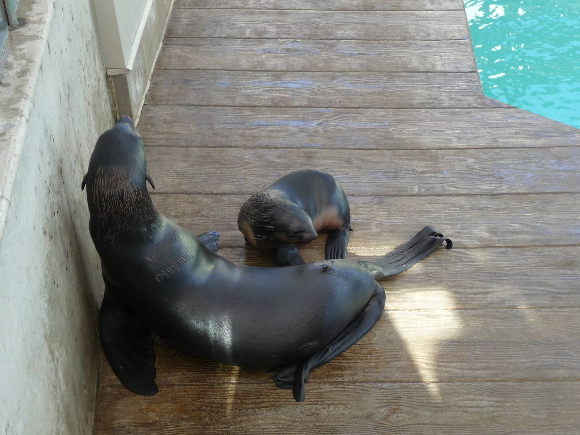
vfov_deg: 21.9
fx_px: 1123
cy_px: 218
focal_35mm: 67
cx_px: 290
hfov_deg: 29.0
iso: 100
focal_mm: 11.3
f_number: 4.5
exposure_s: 1/50
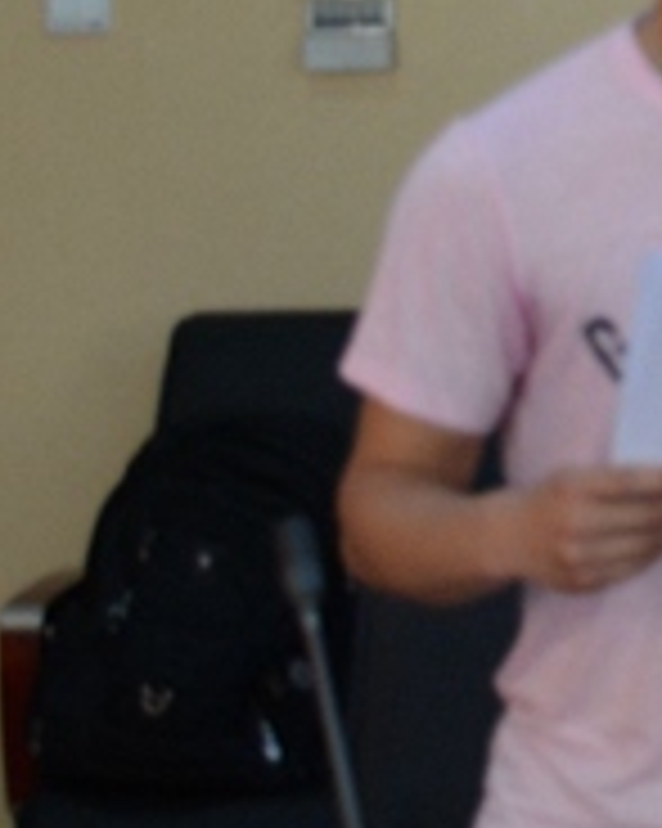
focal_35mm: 181
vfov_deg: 10.6
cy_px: -56
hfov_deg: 8.0
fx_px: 4427
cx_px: 1441
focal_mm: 23
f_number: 3.8
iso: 900
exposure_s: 1/30
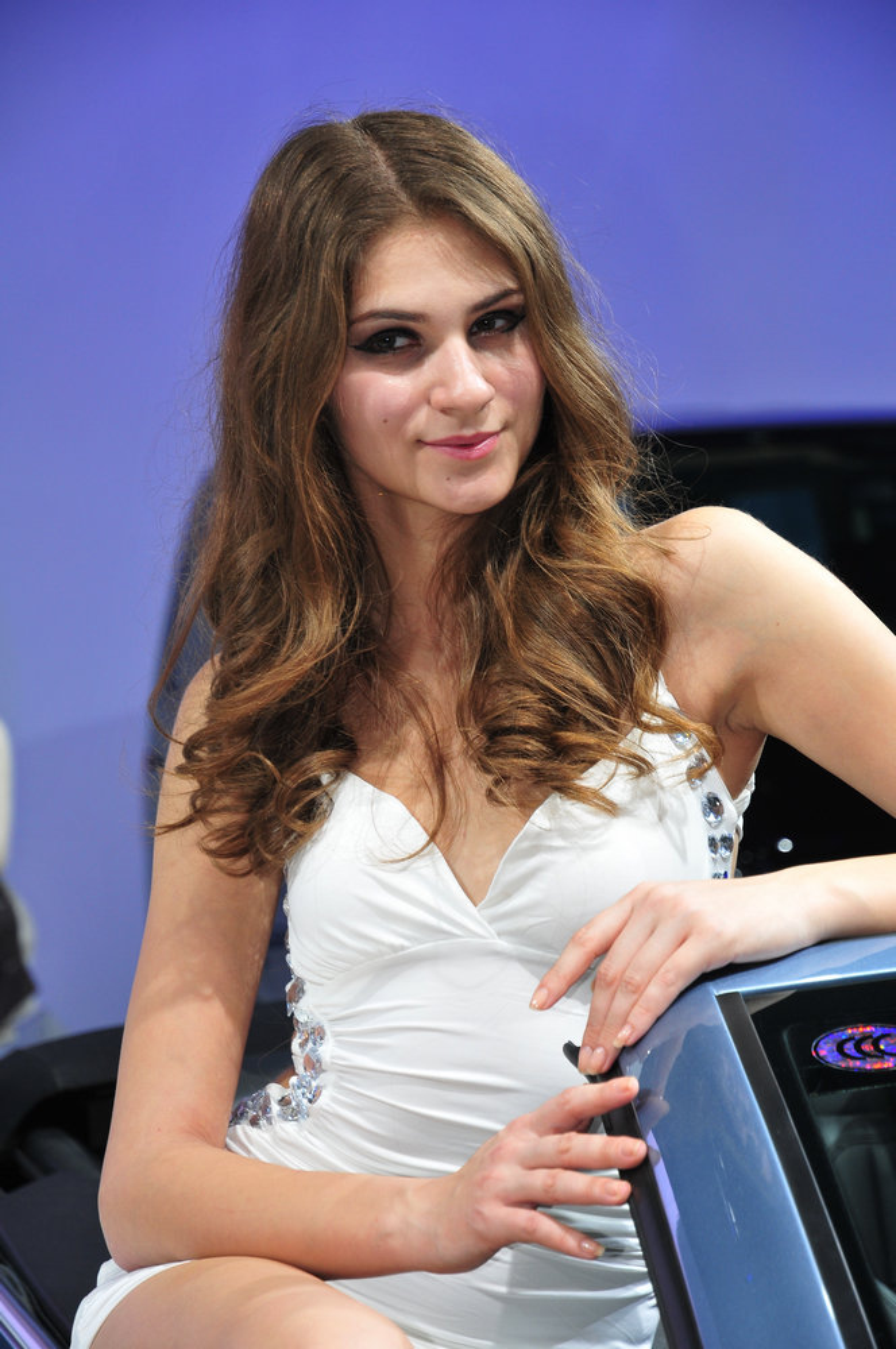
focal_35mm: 117
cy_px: 674
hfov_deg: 11.7
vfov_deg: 17.5
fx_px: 4380
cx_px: 448
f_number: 5.6
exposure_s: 1/60
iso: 320
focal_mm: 78
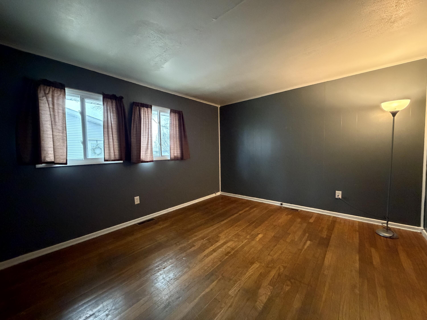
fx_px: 173
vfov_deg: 85.7
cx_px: 214
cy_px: 160
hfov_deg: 102.1
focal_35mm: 14
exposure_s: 1/60
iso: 1250
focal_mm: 2.22
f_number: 2.2
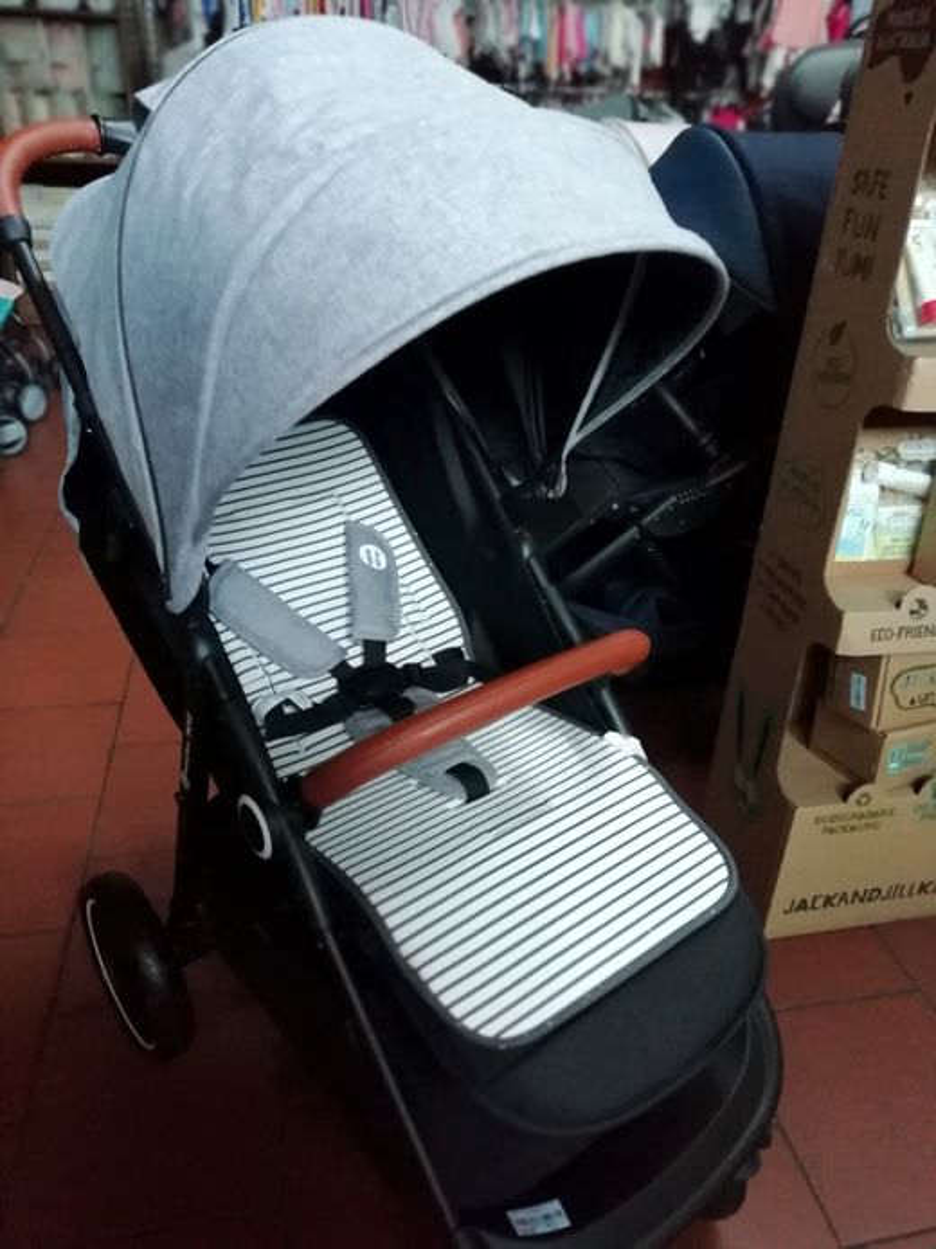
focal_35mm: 26
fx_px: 938
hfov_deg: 53.0
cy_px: 624
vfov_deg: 67.3
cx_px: 468
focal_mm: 3.46
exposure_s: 1/16.7
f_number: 4
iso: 500
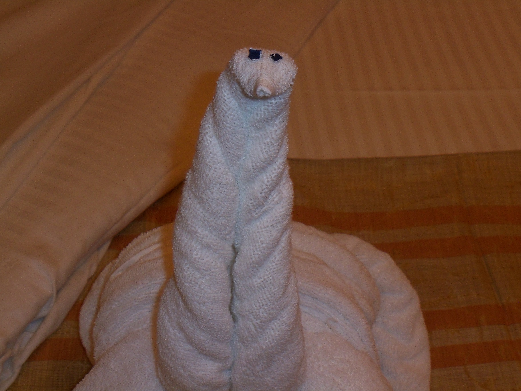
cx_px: 260
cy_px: 196
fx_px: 948
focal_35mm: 63
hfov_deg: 30.7
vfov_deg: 23.3
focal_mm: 11.2
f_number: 4.7
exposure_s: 1/80
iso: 200
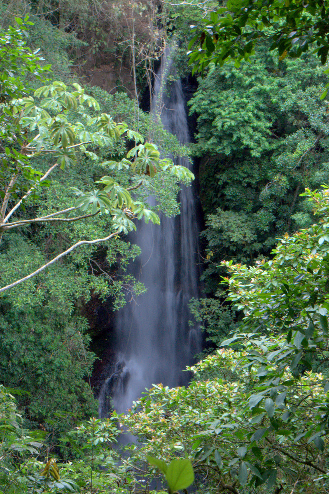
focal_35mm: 82
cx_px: 164
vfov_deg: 24.6
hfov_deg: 16.5
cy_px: 247
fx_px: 1132
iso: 1600
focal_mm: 55
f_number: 22
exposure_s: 1/25
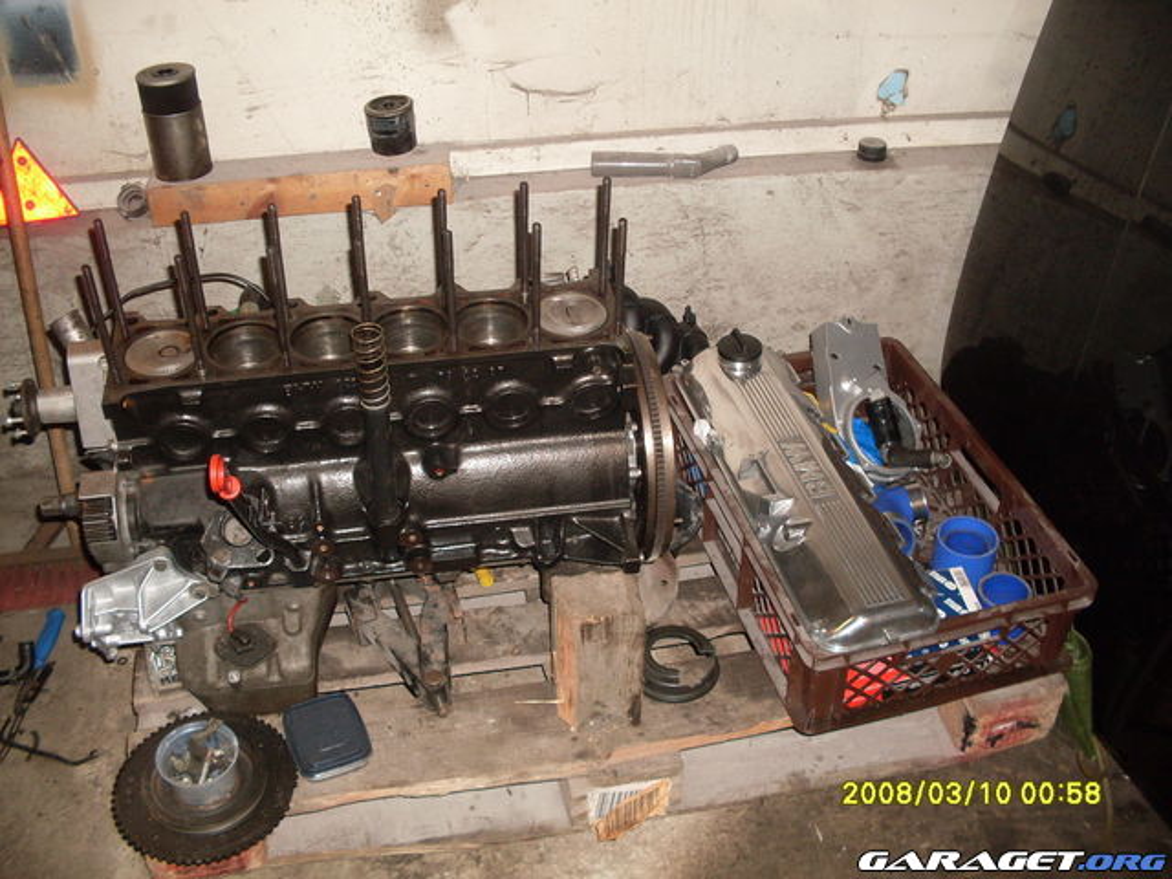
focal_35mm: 38
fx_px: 1287
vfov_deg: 37.7
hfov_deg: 49.0
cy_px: 440
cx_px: 586
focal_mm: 6.3
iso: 120
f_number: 2.8
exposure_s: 1/45
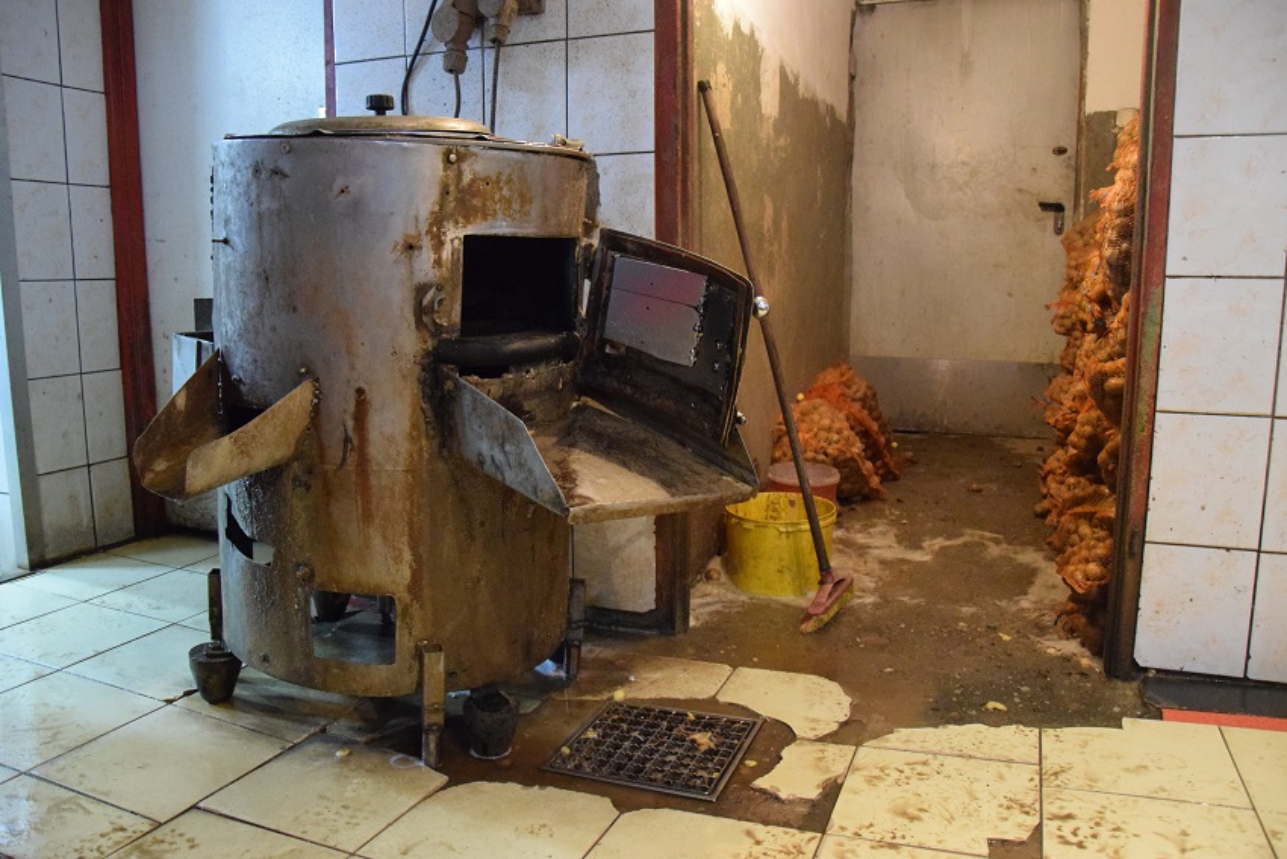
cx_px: 644
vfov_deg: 47.9
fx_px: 965
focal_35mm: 27
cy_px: 430
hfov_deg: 67.4
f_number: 3.5
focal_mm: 18
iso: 6400
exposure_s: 1/50
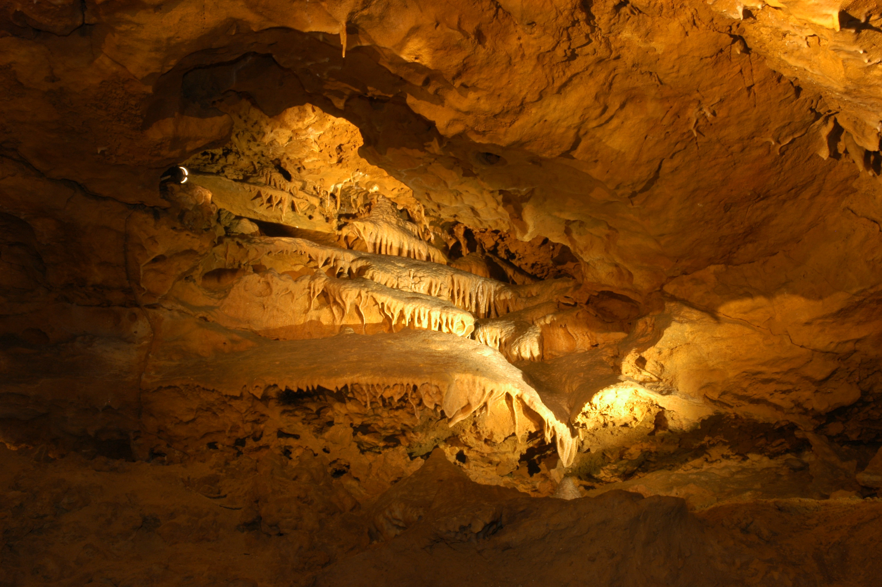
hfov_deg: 49.6
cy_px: 294
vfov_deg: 34.1
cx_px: 441
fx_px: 955
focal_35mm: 39
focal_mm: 26
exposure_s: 6
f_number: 16
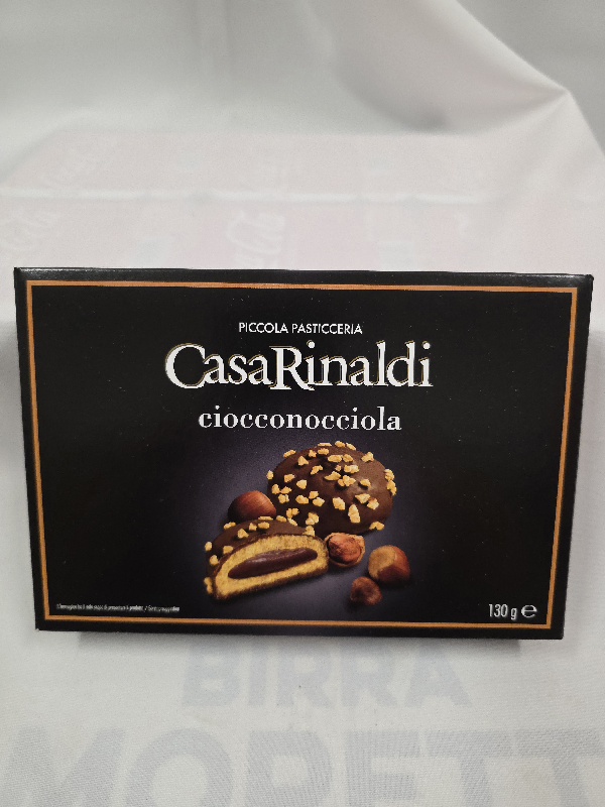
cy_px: 404
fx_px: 536
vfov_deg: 73.9
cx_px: 302
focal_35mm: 23
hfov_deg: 58.9
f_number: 1.7
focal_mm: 6.3
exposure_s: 1/101
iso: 400
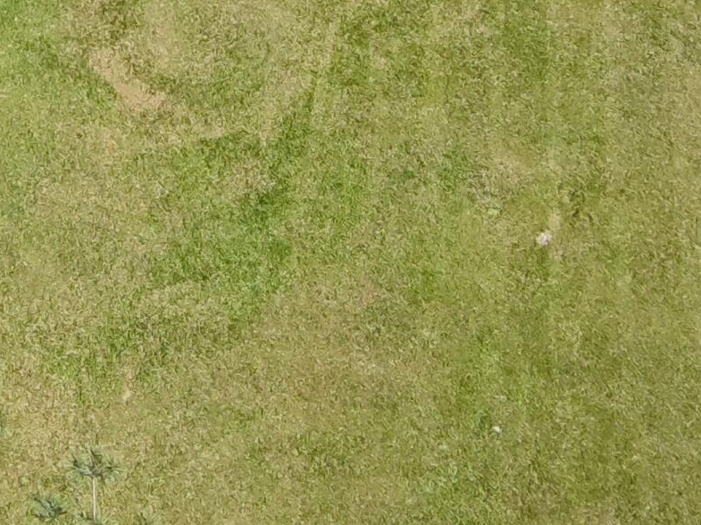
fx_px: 1316
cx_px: -251
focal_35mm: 65
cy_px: -283
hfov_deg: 25.1
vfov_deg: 19.4
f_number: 2.8
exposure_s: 1/866
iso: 100
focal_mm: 17
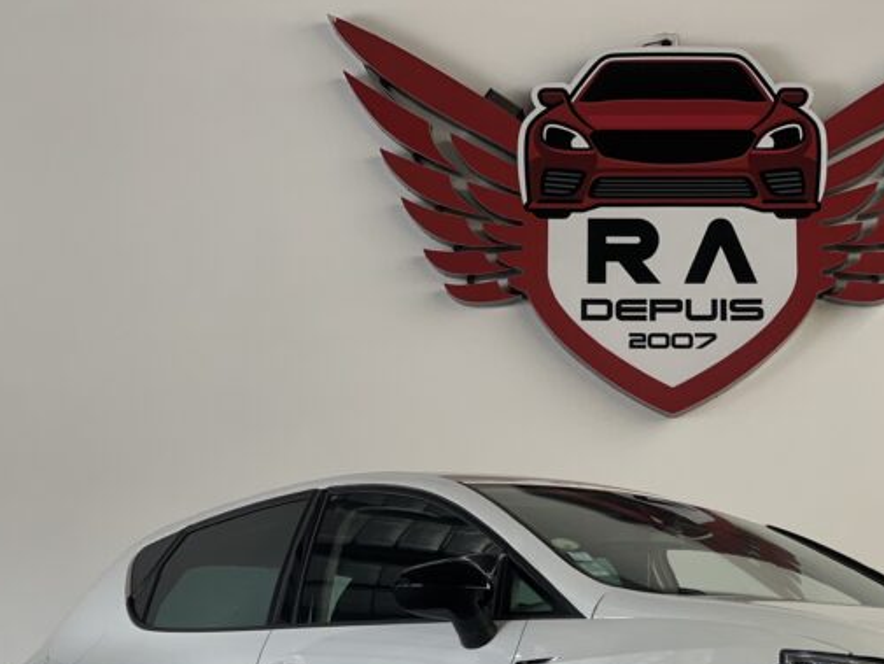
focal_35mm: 122
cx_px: 620
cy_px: 459
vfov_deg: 12.1
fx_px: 3116
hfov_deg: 16.1
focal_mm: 9
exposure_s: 1/121
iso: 100
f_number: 2.8
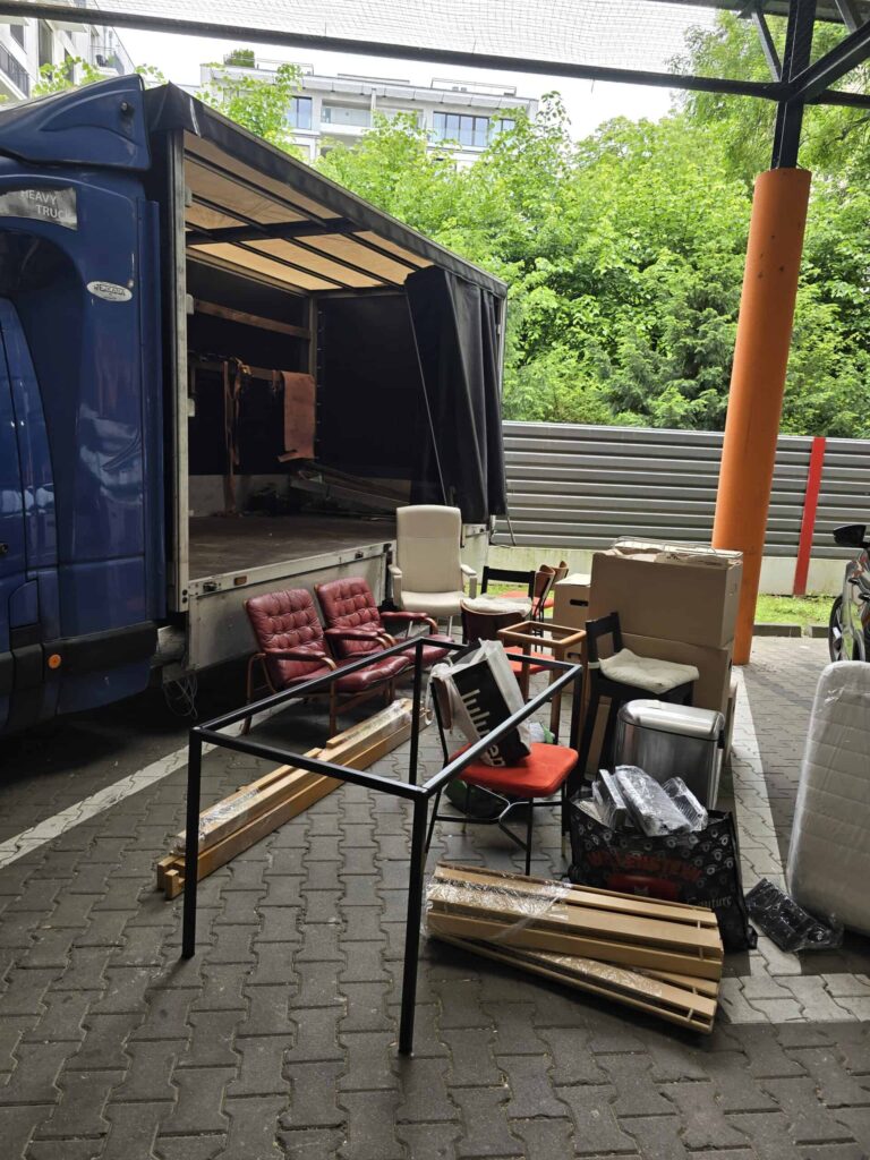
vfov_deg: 73.9
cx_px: 435
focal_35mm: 23
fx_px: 771
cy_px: 580
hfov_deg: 58.9
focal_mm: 6.3
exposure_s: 1/100
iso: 32
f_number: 1.7
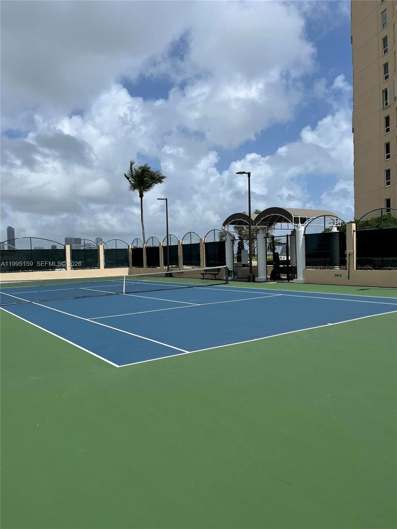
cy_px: 264
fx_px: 398
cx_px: 198
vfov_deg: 67.3
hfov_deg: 53.1
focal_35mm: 26
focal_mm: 5.1
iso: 50
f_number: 1.6
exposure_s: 1/6897
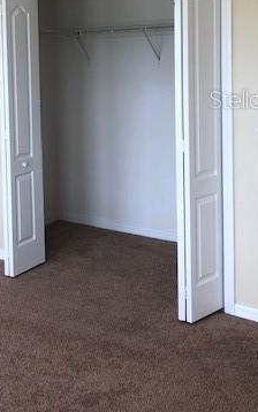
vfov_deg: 37.2
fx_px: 596
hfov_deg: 24.0
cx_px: 41
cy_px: 99
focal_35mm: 53
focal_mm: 4
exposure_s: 1/120
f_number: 1.8
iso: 40
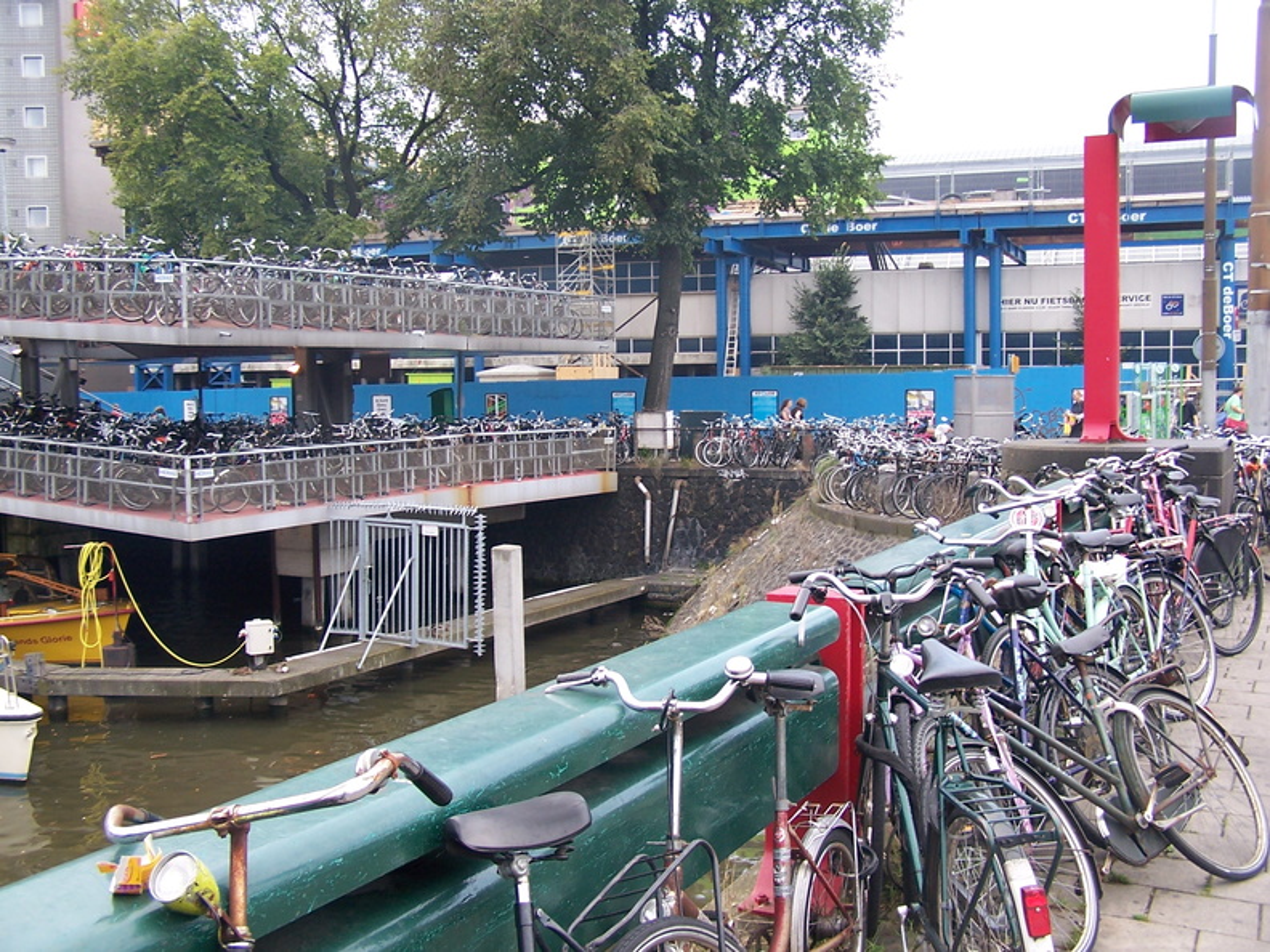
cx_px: 635
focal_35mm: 38
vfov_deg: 37.7
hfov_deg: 49.0
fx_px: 1394
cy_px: 476
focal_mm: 6.3
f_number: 2.8
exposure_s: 1/45
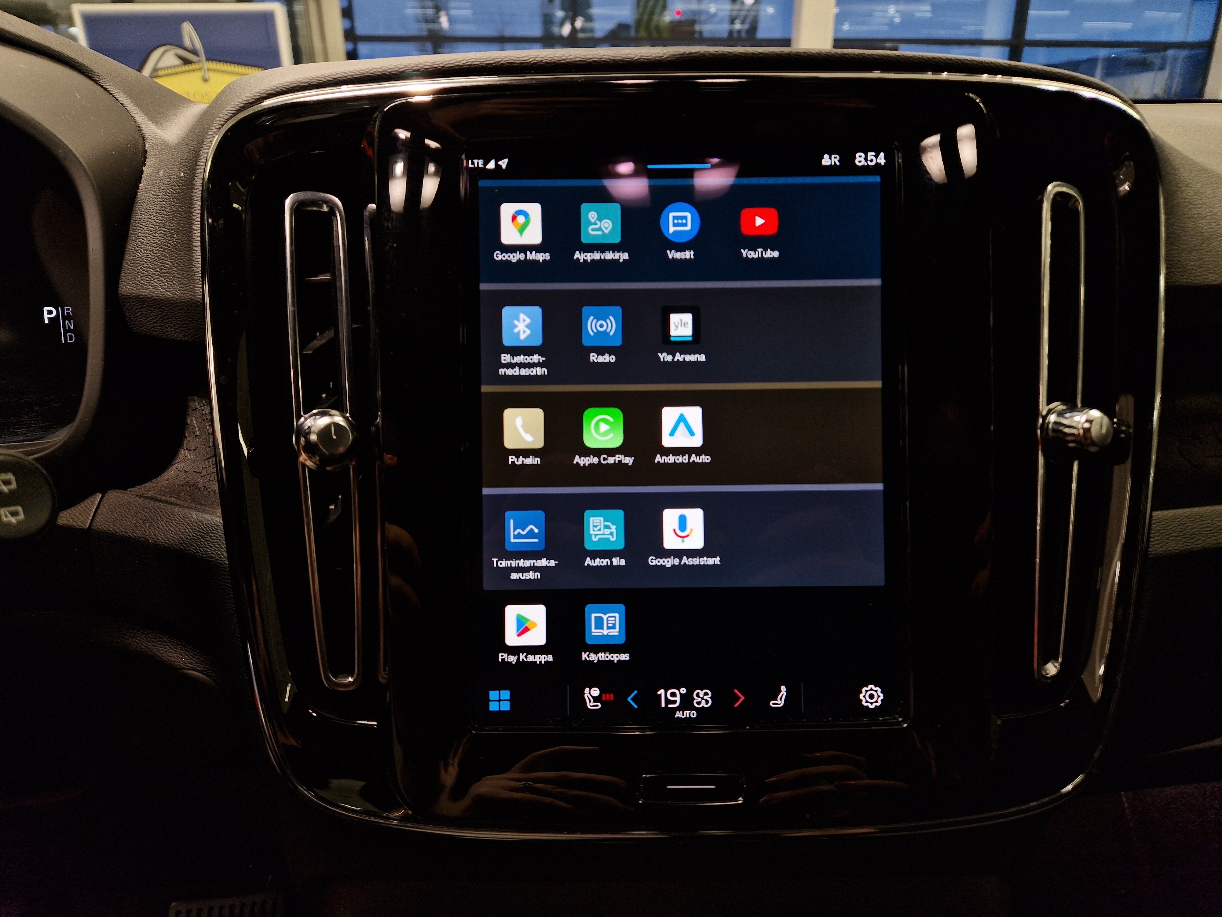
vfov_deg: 58.9
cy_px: 458
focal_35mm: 23
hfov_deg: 73.9
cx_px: 611
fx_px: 812
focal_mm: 5.4
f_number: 1.8
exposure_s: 1/55
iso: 64
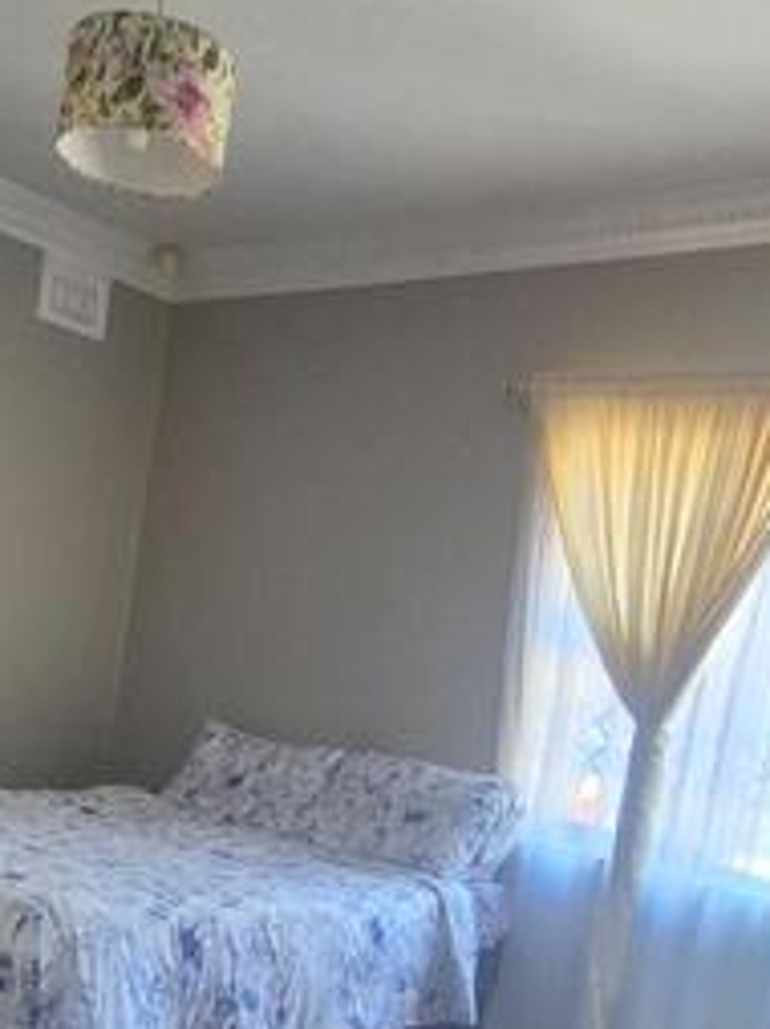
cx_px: 227
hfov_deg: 34.6
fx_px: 1218
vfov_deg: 44.0
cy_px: 794
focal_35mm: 41
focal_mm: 1.74
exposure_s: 1/50
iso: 500
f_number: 2.2
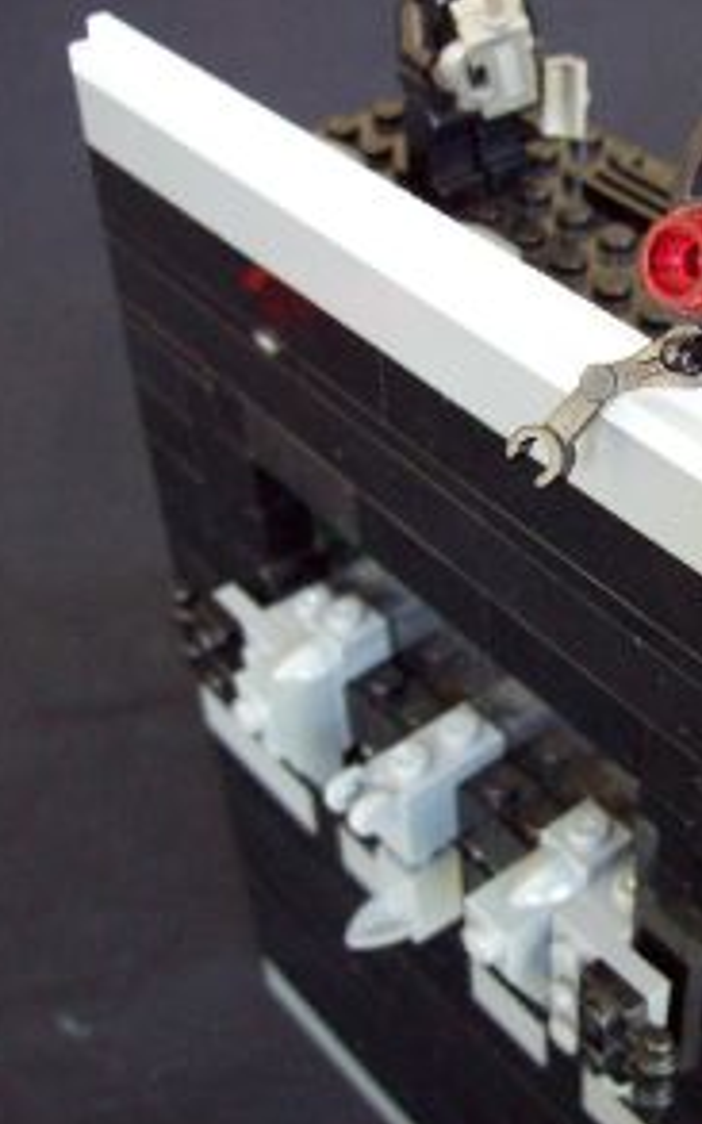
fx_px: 1593
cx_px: 618
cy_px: 566
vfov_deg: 38.9
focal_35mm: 52
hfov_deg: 24.2
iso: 160
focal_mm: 6
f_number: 2.7
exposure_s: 1/8
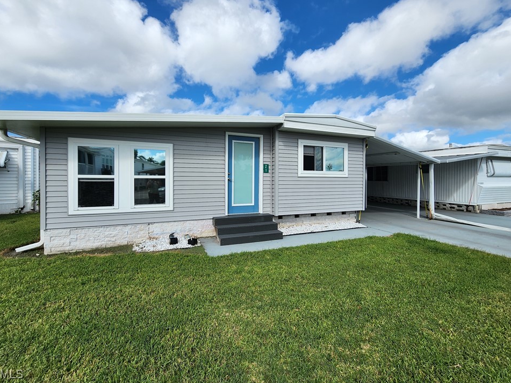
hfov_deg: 102.0
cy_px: 180
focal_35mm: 14
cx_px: 247
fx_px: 207
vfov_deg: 85.6
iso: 50
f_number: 2.2
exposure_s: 1/2450
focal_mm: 2.2
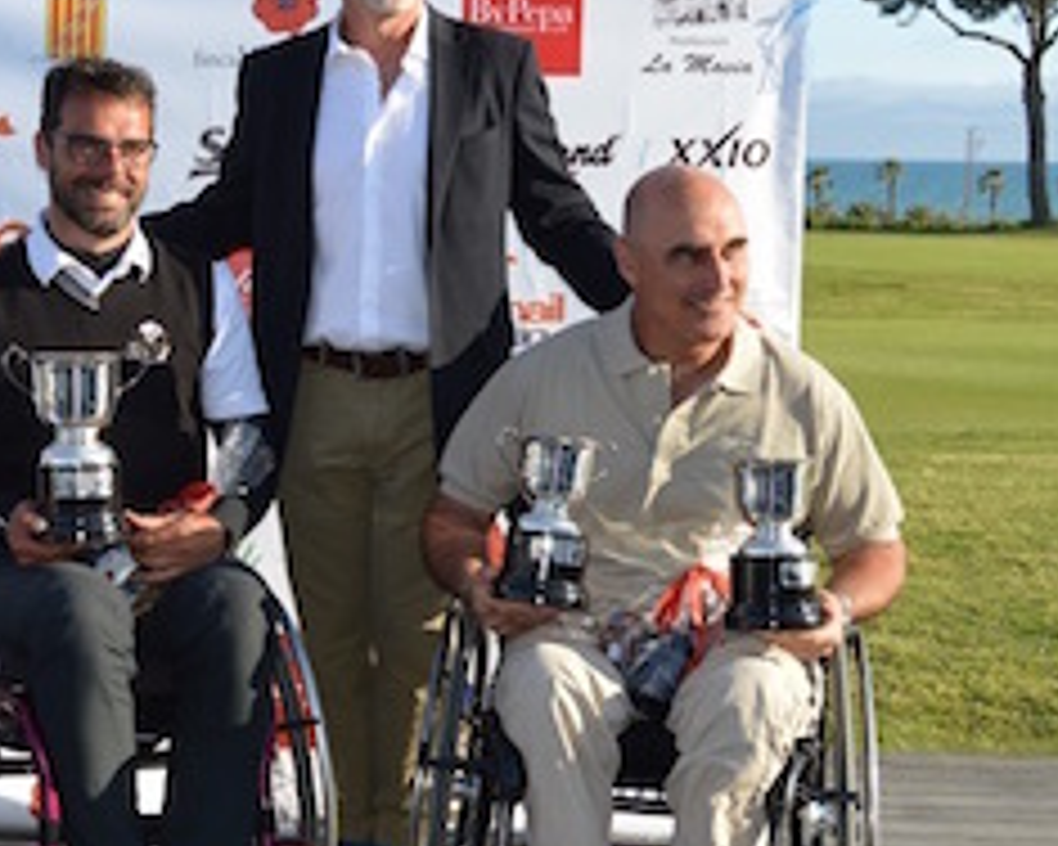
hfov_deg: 26.1
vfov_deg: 22.1
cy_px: 484
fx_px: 2161
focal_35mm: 69
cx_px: 0
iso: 100
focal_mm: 23
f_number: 7.1
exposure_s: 1/200
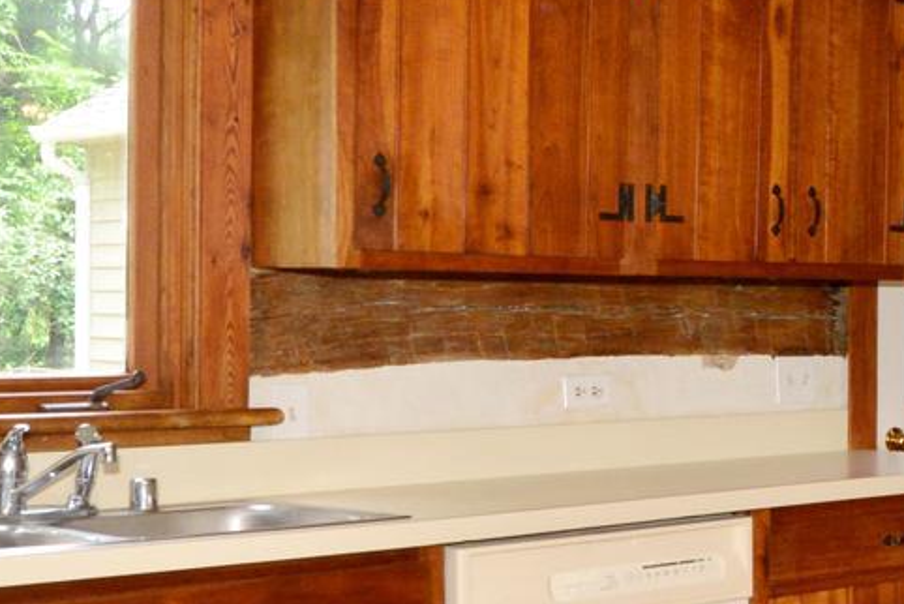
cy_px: 297
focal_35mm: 68
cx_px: 1350
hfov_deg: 23.7
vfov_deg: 20.0
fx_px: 1709
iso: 1600
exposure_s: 1/125
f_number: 9
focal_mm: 16
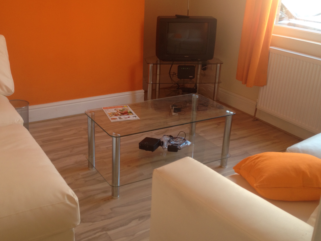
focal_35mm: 44
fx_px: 408
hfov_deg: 42.9
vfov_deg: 32.8
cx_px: 146
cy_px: 107
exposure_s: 1/24
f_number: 2.4
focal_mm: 4.28
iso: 50
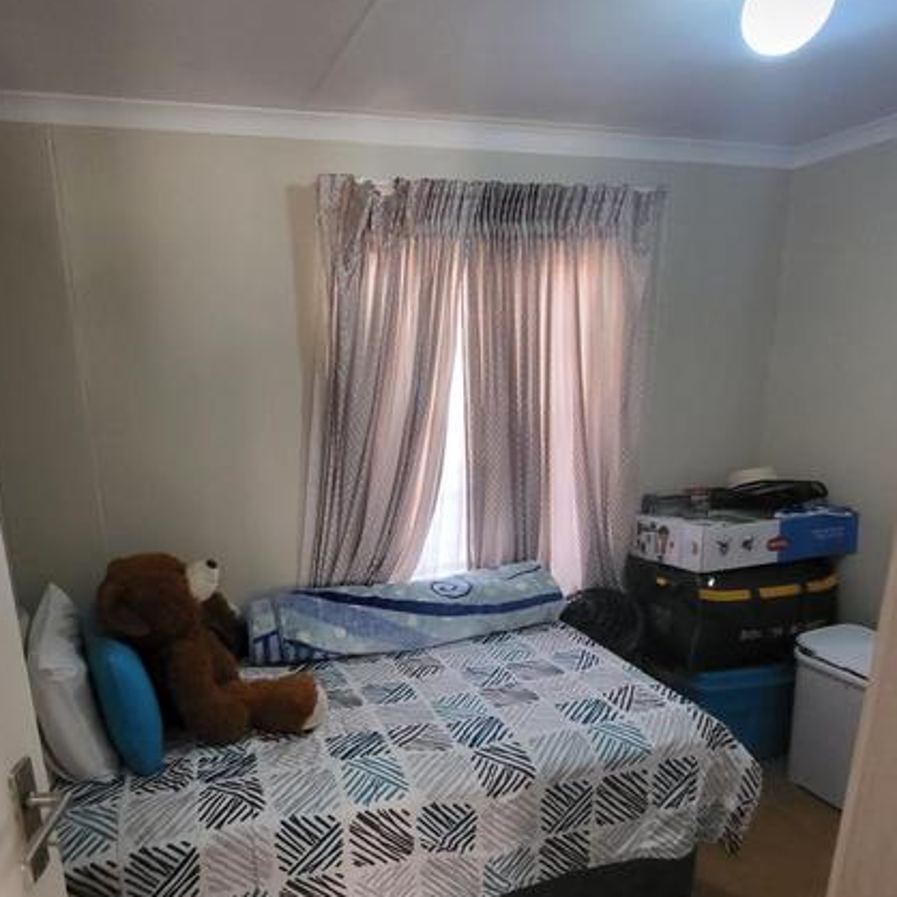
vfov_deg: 68.9
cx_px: 348
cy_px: 543
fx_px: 645
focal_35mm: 22
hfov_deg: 68.7
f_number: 2.2
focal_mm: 1.74
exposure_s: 1/33
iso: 320
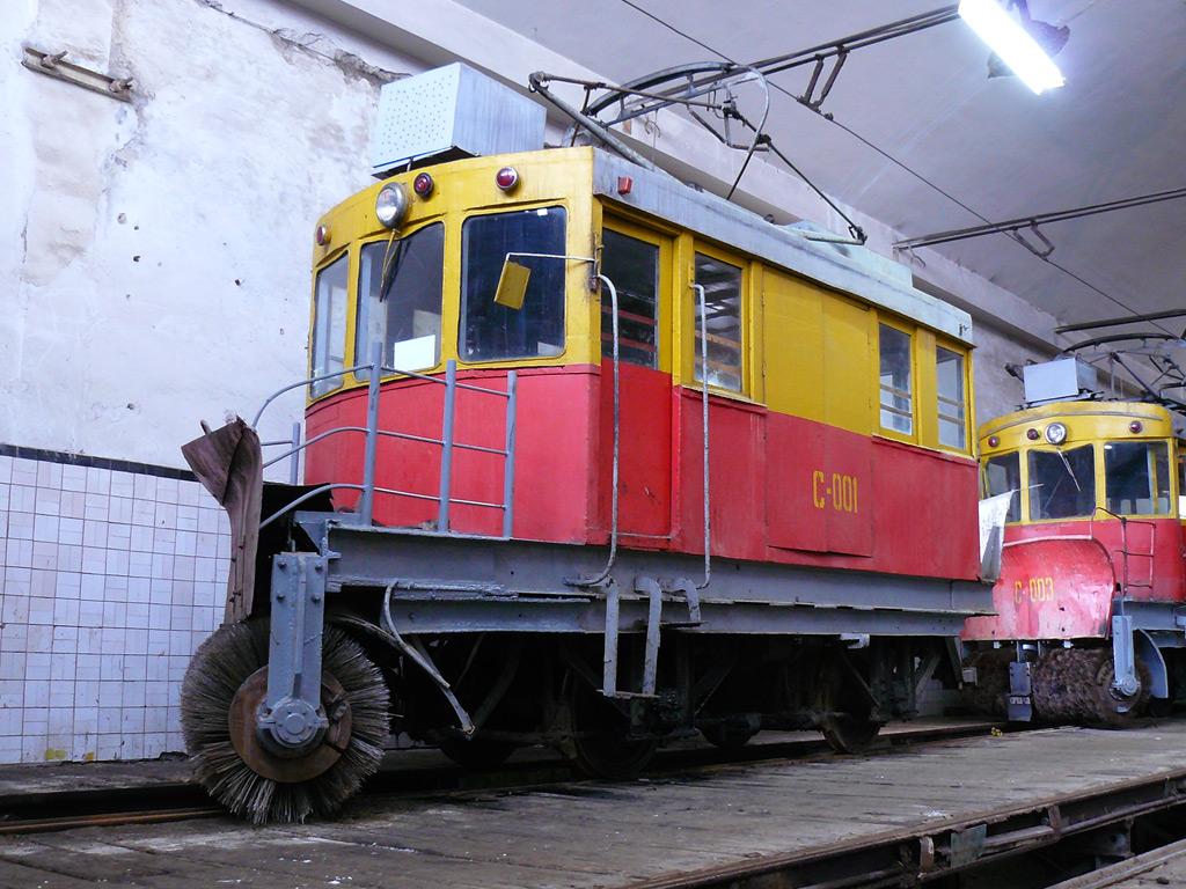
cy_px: 444
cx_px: 593
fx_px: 1233
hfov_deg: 51.4
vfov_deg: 39.7
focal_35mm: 36
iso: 200
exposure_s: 1/3.2
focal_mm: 6
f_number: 3.2
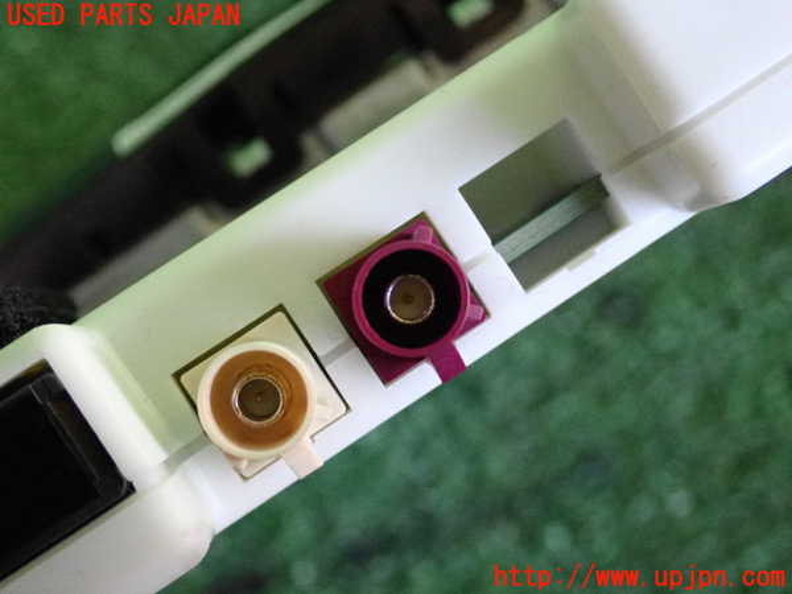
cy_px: 297
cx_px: 396
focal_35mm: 58
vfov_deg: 25.2
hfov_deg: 33.2
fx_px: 1327
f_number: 3.5
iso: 2000
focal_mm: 10.35
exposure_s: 1/125
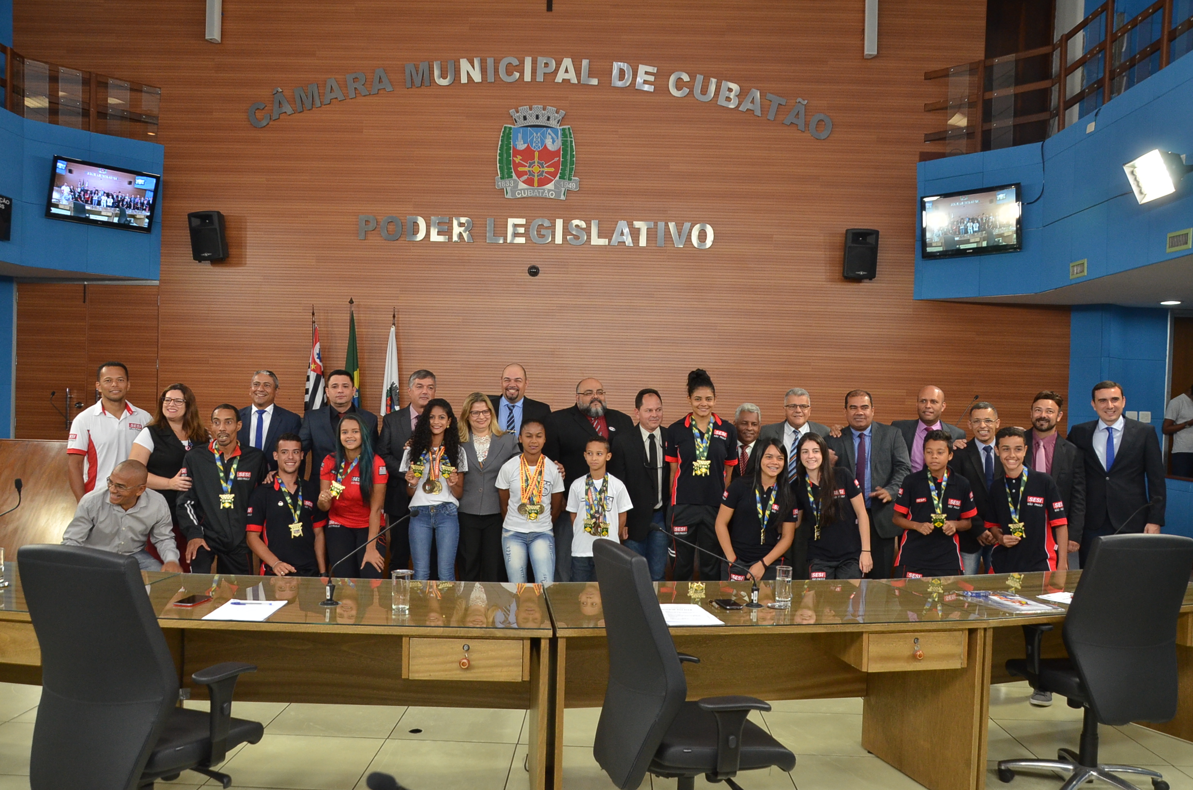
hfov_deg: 67.5
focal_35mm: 27
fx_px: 893
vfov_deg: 47.7
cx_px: 596
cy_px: 395
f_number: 5.6
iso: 1000
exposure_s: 1/60
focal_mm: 18
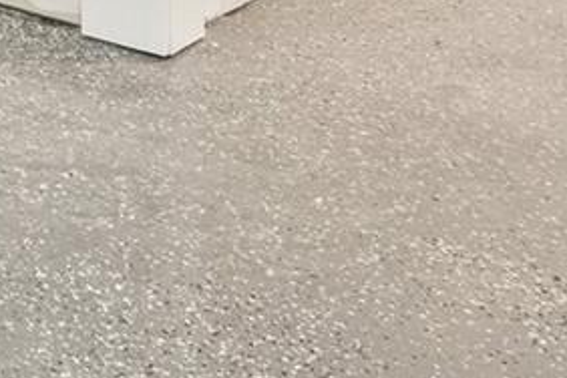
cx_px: -796
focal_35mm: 116
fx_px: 1827
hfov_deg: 13.2
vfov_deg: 9.2
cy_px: -789
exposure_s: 1/10
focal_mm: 16
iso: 640
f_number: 5.6
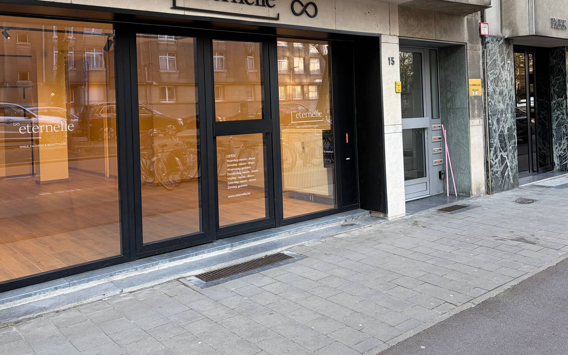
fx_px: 511
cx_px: 275
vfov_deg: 37.7
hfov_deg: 58.1
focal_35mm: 33
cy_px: 107
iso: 50
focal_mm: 5.96
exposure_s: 1/100
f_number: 1.6
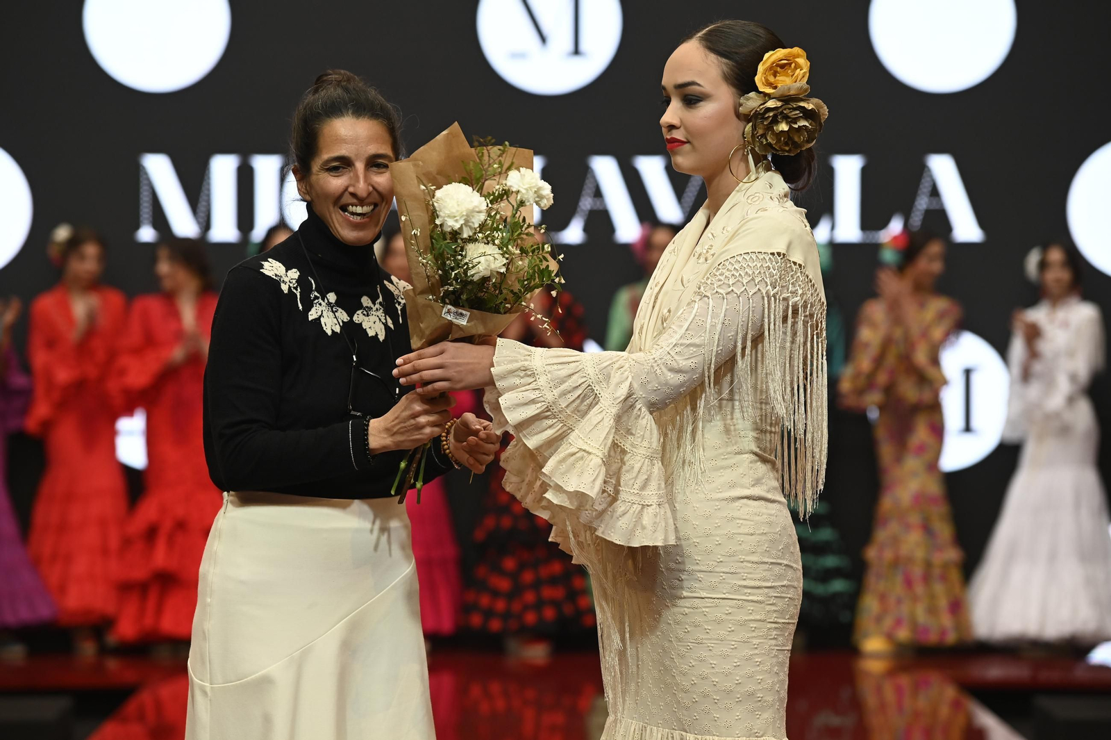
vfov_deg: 10.5
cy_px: 370
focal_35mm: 130
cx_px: 556
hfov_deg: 15.8
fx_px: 4010
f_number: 4.5
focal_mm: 130
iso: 1000
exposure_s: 1/500
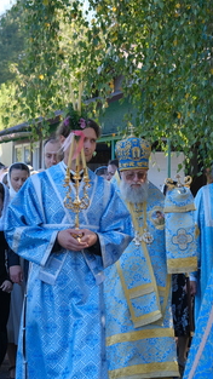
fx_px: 1808
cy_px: 193
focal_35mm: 180
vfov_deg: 12.0
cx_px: 217
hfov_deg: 6.7
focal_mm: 56
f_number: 4.5
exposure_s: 1/400
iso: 400
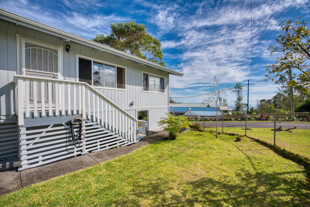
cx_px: 155
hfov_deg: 104.2
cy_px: 104
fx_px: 121
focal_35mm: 14
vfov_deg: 81.2
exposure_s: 1/1600
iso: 50
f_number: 4
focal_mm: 14
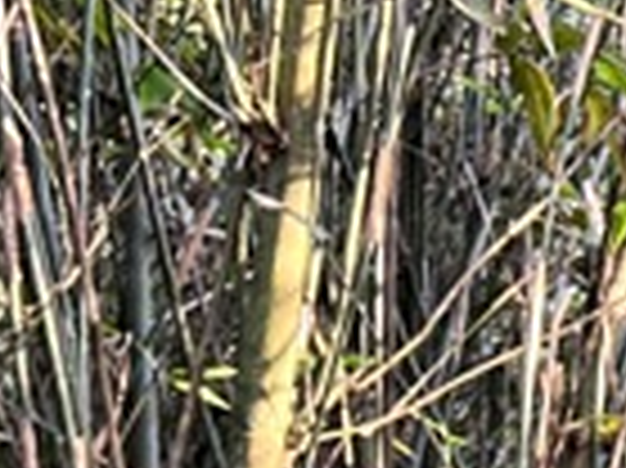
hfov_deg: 12.1
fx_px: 2710
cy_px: 1274
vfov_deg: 8.6
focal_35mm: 150
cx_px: 1112
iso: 320
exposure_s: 1/60
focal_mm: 5.7
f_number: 1.5
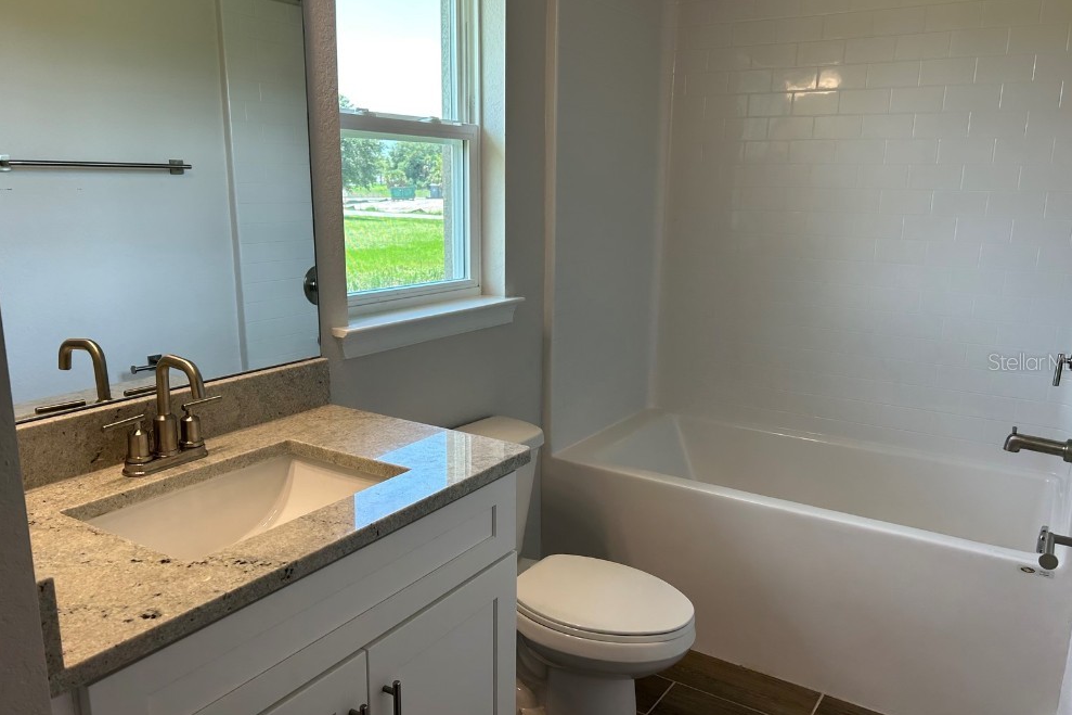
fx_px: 834
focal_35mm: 28
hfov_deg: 65.5
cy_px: 361
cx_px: 535
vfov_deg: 46.4
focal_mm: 5.7
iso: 50
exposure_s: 1/161
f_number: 1.5
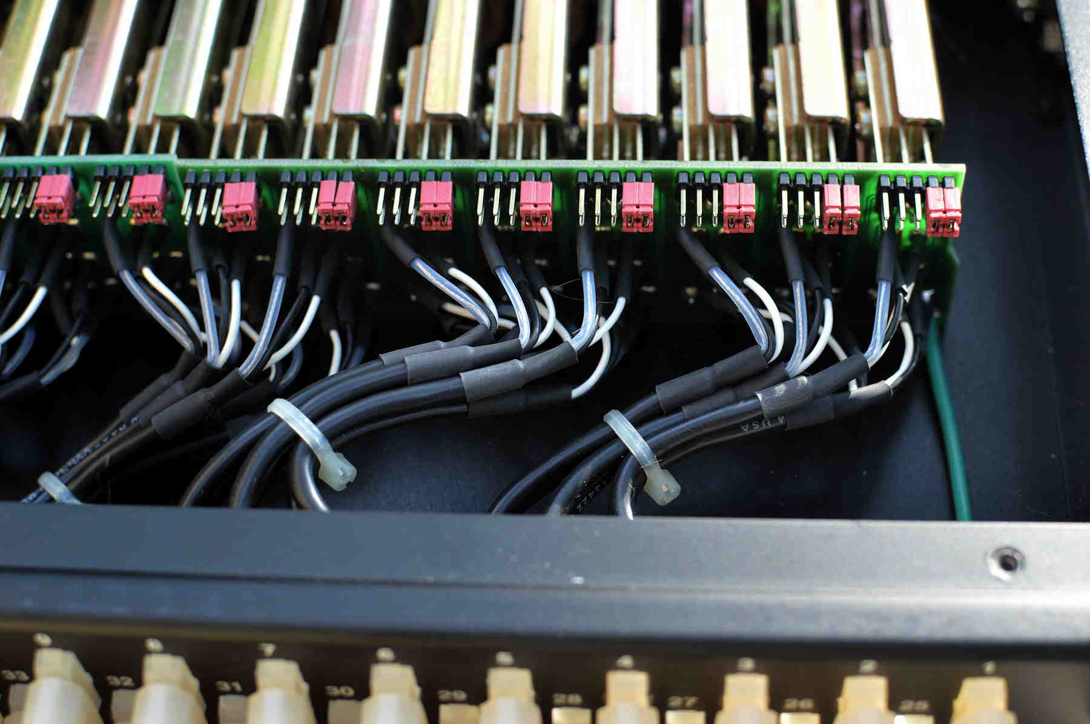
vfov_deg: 25.7
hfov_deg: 37.9
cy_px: 362
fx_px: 1588
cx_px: 545
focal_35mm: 52
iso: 400
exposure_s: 1/60
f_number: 4.5
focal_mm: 35
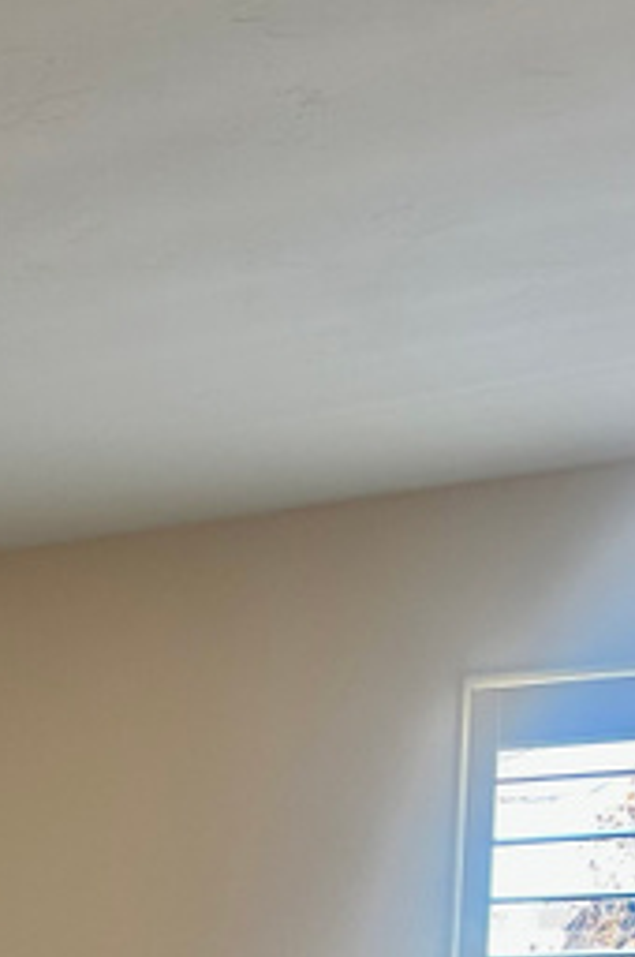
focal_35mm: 75
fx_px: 1990
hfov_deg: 16.4
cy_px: 1316
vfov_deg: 23.2
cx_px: -351
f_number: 1.78
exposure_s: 1/60
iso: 125
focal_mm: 6.86
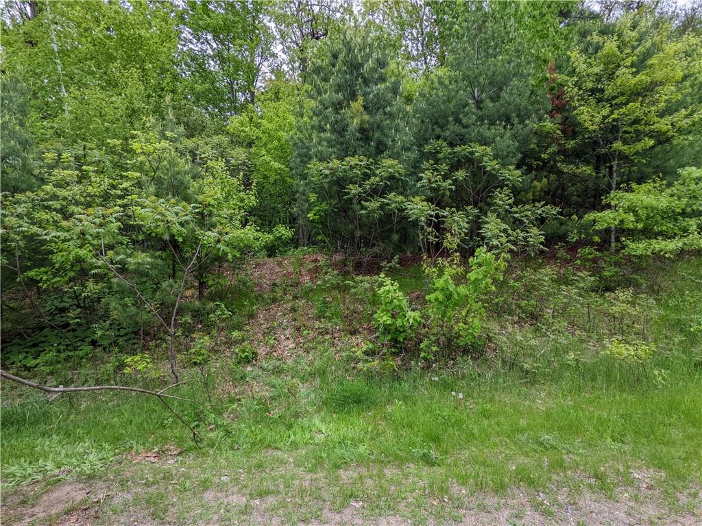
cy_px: 263
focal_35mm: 16
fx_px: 324
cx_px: 351
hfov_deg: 94.5
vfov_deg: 78.1
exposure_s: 1/291
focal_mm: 2.22
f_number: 2.2
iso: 35
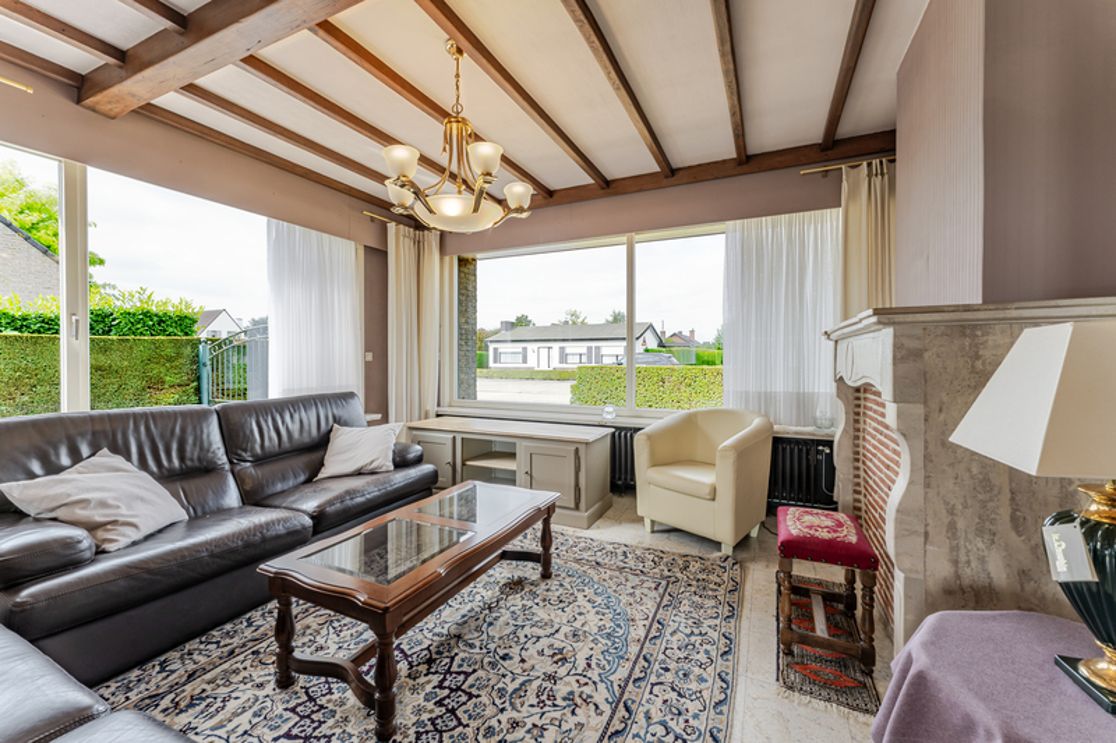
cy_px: 372
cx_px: 558
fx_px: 434
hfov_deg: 104.3
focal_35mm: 14
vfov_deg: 81.2
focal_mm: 14
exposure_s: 1/60
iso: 250
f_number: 11
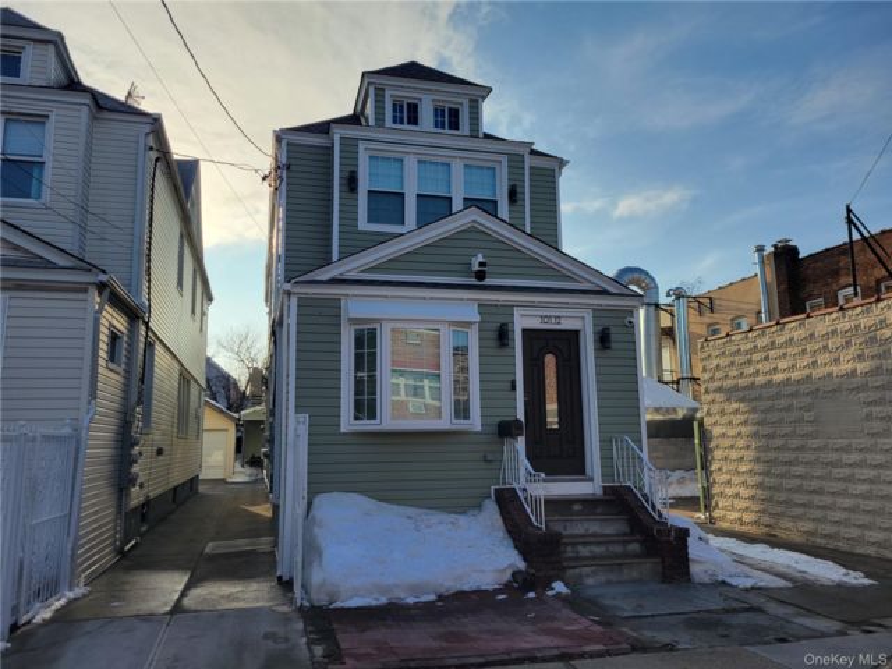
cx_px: 446
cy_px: 334
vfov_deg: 53.1
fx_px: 670
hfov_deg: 67.3
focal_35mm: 26
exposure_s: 1/2384
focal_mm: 5.4
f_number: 1.8
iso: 40
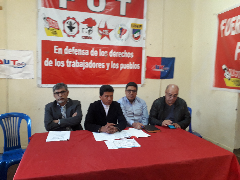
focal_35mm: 27
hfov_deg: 65.3
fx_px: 187
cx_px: 120
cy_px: 90
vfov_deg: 51.4
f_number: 1.9
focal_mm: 3.6
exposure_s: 1/30
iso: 160
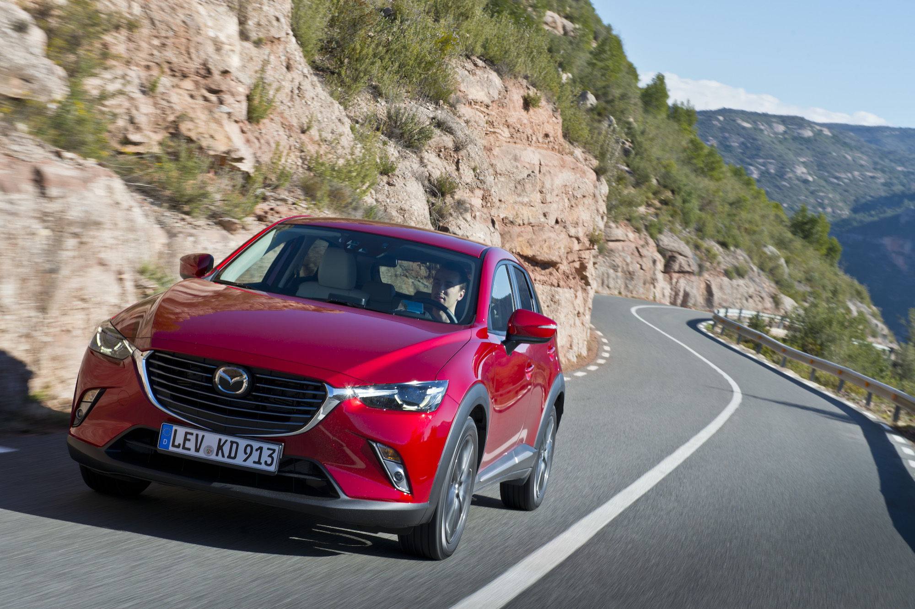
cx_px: 458
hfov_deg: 28.9
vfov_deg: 19.4
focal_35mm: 70
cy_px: 304
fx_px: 1778
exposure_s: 1/80
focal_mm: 70
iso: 80
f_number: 13
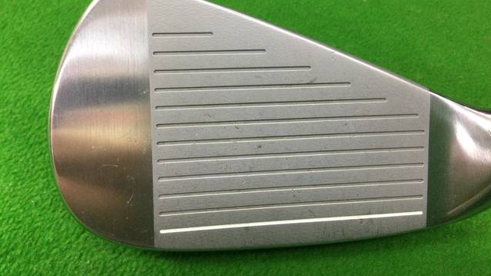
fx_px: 443
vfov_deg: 34.4
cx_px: 246
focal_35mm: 34
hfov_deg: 58.0
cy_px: 96
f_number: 2.4
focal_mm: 3.3
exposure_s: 1/30
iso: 100
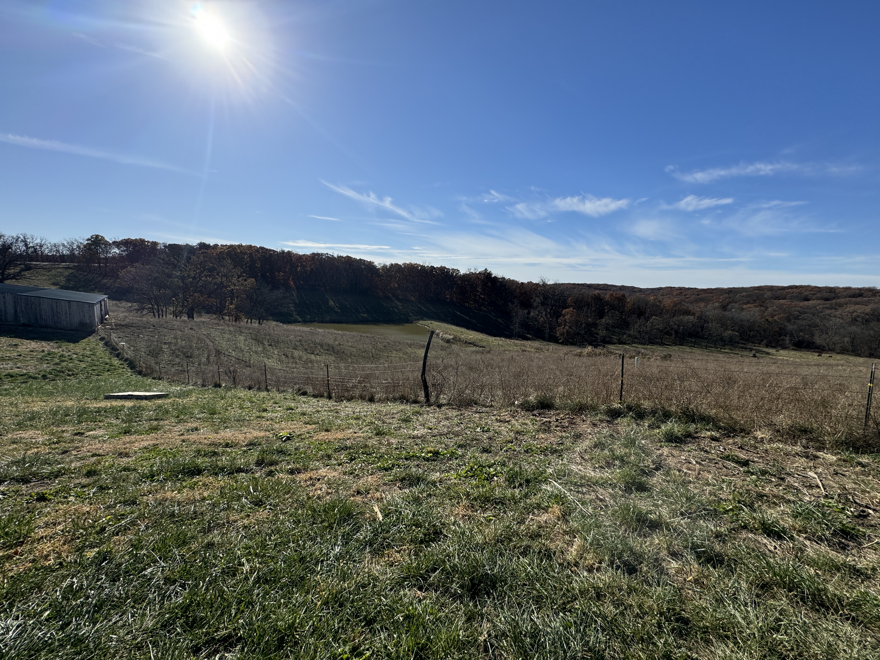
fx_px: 356
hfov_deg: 102.1
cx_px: 440
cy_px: 330
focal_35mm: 14
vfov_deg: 85.7
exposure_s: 1/2584
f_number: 2.2
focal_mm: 2.22
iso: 50
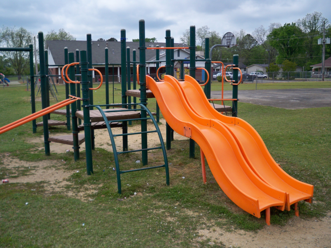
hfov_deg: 52.6
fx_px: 335
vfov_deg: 40.7
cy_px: 124
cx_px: 166
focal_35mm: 35
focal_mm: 6.3
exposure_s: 1/160
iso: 80
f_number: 8.7
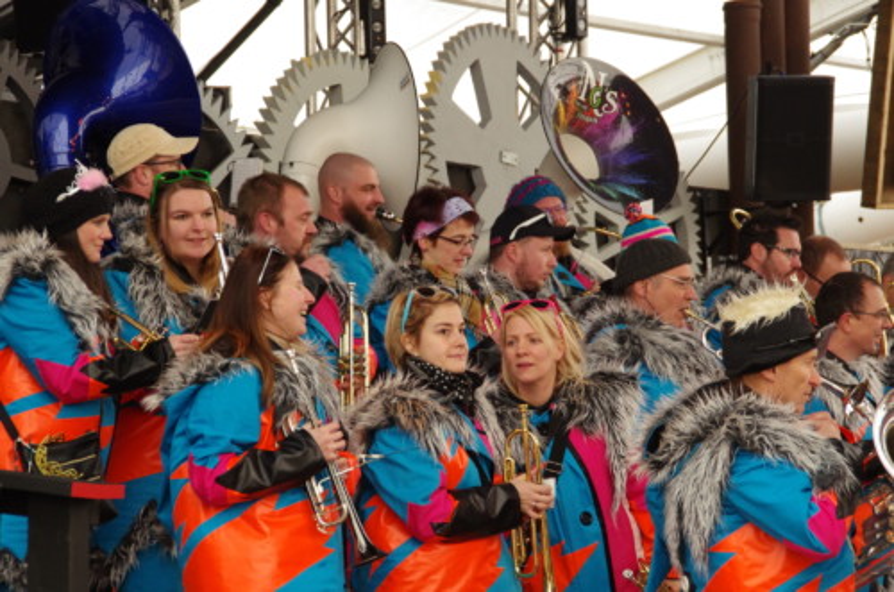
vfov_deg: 8.8
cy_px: 296
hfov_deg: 13.3
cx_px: 447
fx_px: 3828
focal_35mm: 154
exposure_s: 1/125
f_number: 9
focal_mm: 103
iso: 1600
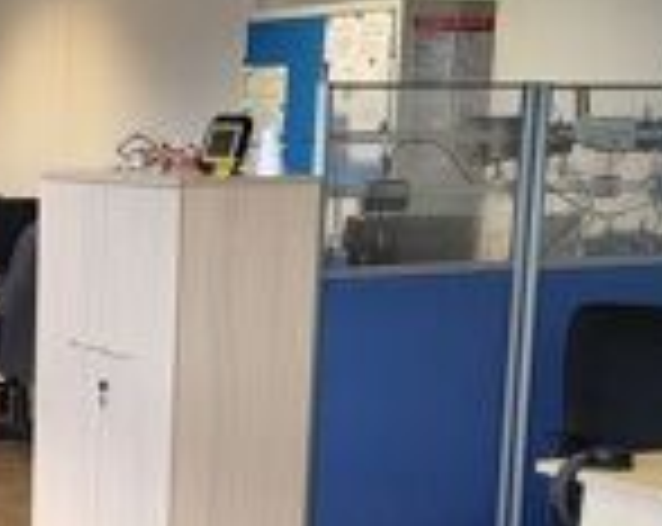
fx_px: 1623
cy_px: 346
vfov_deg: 18.4
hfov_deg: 20.9
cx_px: -212
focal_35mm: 83
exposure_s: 1/100
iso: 100
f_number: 1.8
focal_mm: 5.4
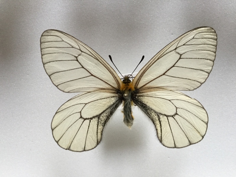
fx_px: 211
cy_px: 88
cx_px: 118
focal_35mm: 31
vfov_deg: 45.4
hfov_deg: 58.4
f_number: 2.4
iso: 125
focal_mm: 3.3
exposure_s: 1/30
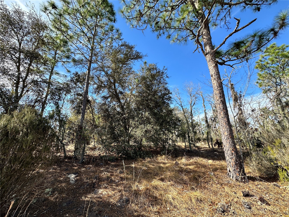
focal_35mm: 14
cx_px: 144
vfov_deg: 85.7
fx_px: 117
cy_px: 108
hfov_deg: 102.1
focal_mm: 2.22
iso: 40
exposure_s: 1/633
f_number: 2.2
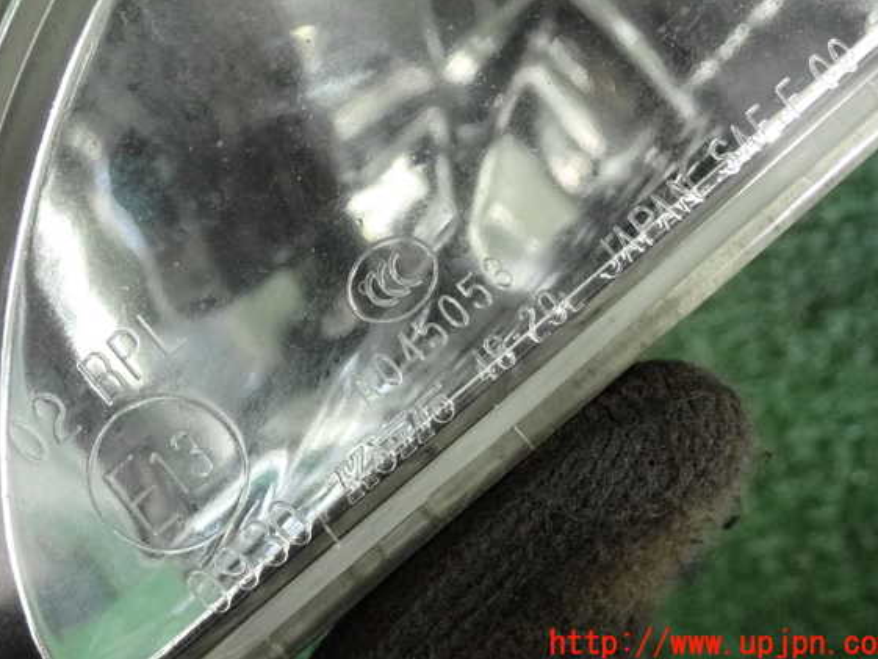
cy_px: 311
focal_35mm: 62
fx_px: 1573
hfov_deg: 31.2
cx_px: 434
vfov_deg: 23.7
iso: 2000
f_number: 3.5
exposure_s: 1/125
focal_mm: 10.35
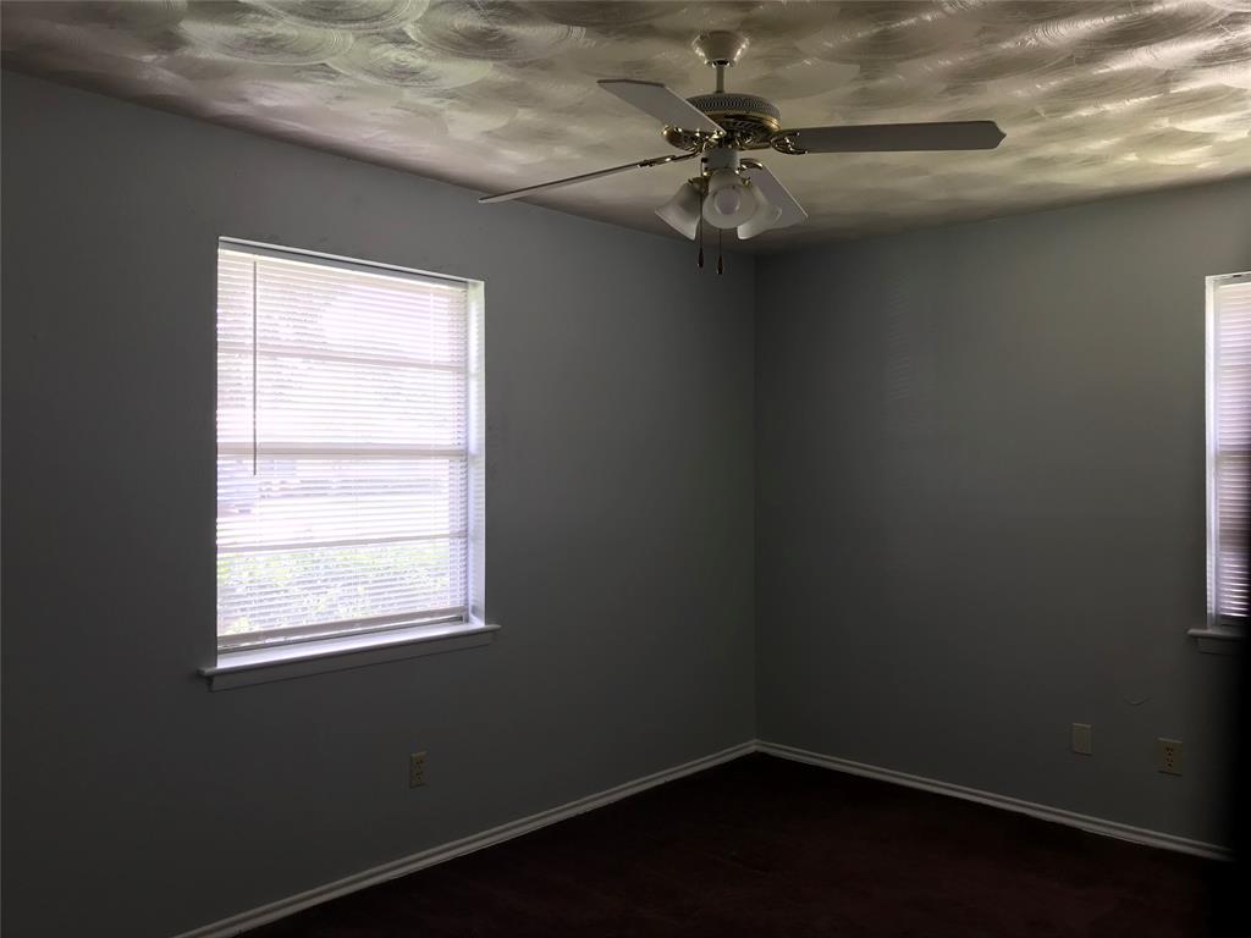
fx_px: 1012
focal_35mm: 28
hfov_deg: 63.4
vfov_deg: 49.7
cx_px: 626
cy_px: 469
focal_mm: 3.99
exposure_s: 1/40
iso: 20
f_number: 1.8
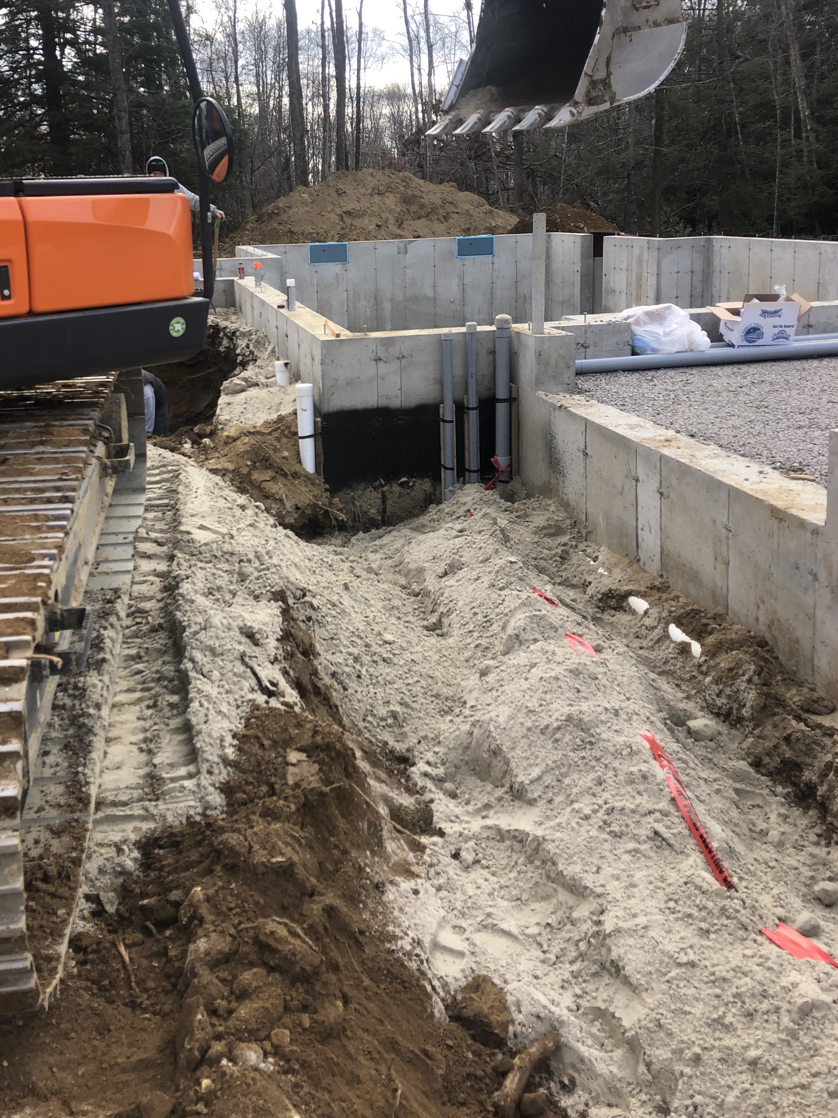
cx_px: 332
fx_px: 1130
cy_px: 421
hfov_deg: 40.5
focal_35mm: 35
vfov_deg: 52.1
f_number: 1.8
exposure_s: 1/461
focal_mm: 3.99
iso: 20
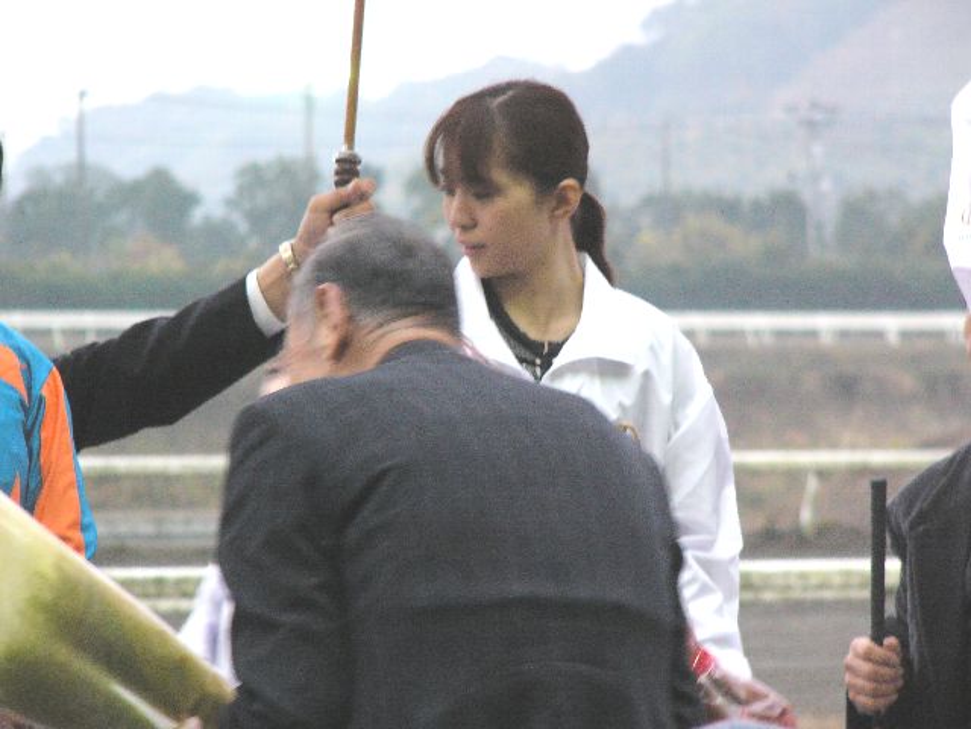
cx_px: 486
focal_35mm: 238
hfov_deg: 8.3
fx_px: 6676
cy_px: 364
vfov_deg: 6.2
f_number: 2.8
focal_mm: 39.6
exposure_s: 1/50
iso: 400
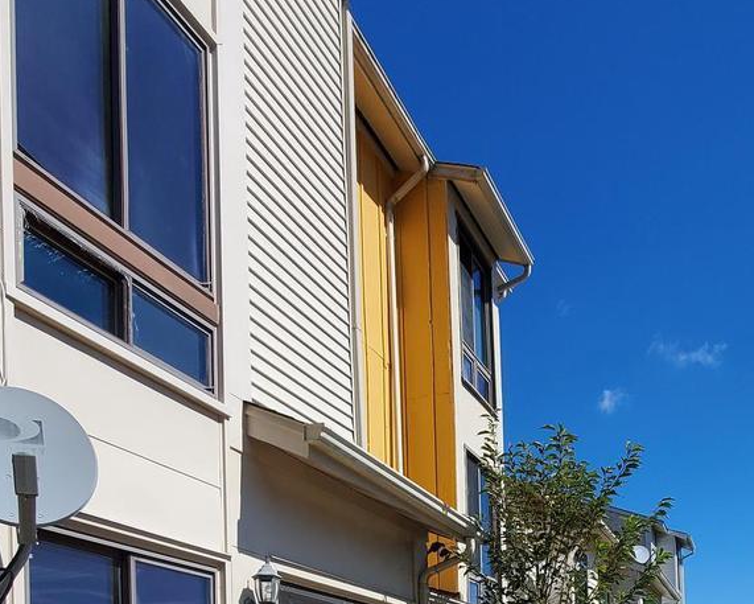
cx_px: 481
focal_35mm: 32
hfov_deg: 54.9
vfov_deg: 36.6
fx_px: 714
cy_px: 704
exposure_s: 1/1505
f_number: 2.2
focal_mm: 1.8
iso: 50
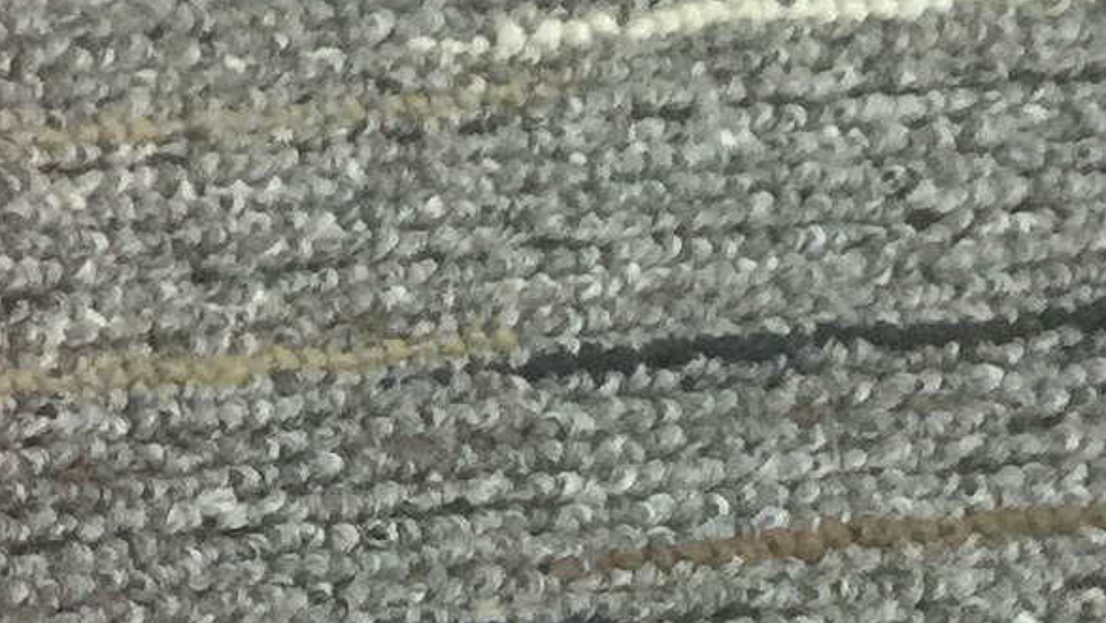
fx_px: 5163
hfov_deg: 12.1
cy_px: 1612
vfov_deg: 6.5
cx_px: -53
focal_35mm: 176
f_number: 2.2
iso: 100
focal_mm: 4.15
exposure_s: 1/17
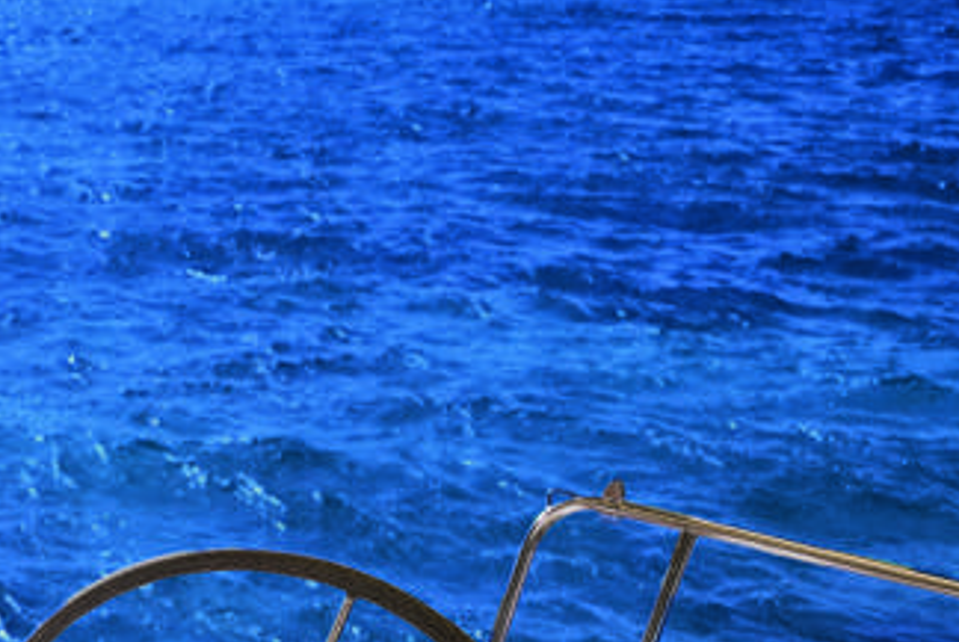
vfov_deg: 16.3
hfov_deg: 22.8
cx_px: -361
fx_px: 2054
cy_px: 945
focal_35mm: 77
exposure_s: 1/4
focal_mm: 23
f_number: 14
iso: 50
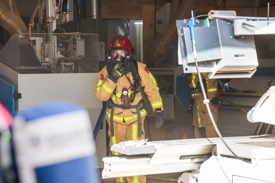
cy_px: 92
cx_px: 138
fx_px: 947
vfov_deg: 11.1
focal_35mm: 124
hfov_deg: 16.5
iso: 250
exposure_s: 1/160
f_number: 5
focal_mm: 124
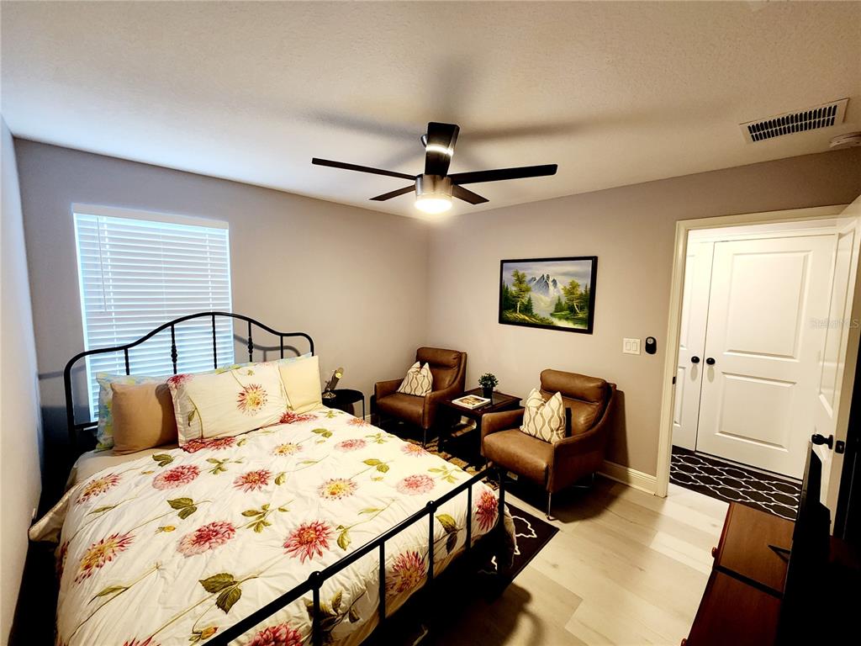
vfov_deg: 89.9
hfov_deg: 106.2
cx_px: 430
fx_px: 323
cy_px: 323
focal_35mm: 13
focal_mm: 2.2
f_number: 2.2
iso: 320
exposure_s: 1/40
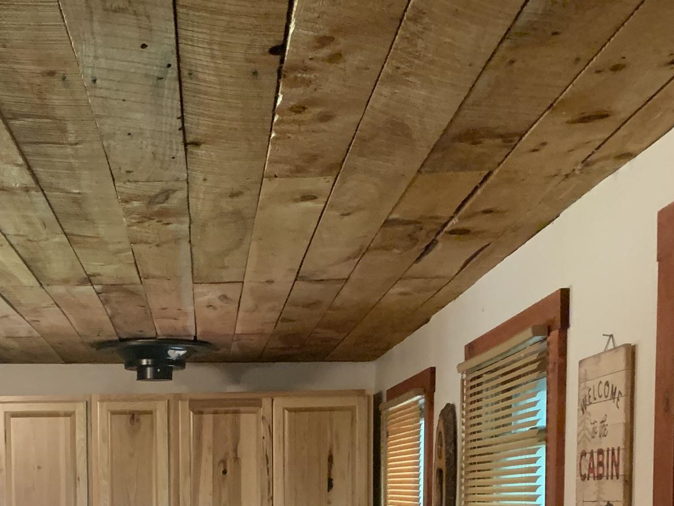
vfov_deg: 22.2
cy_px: 537
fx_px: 1227
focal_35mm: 63
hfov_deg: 29.9
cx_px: 123
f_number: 1.8
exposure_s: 1/40
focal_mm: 4.25
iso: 400
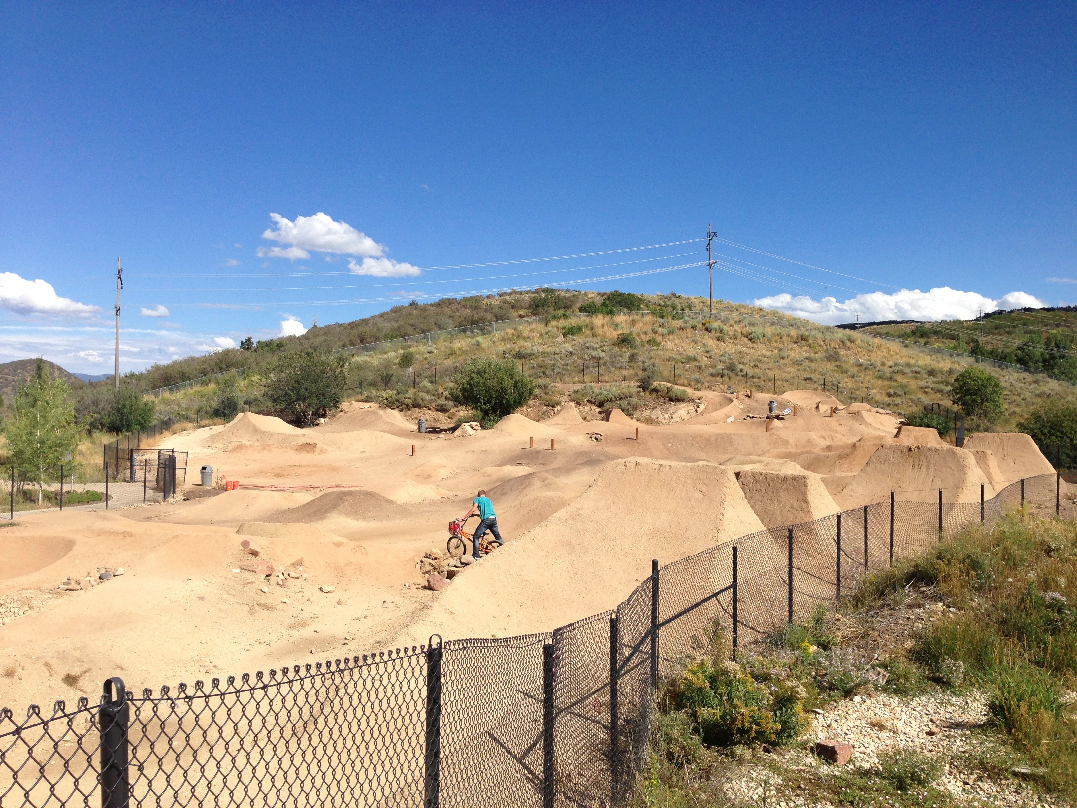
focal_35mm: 33
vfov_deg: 42.9
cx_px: 538
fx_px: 1027
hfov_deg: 55.4
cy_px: 404
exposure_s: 1/1938
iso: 50
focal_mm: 4.13
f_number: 2.4
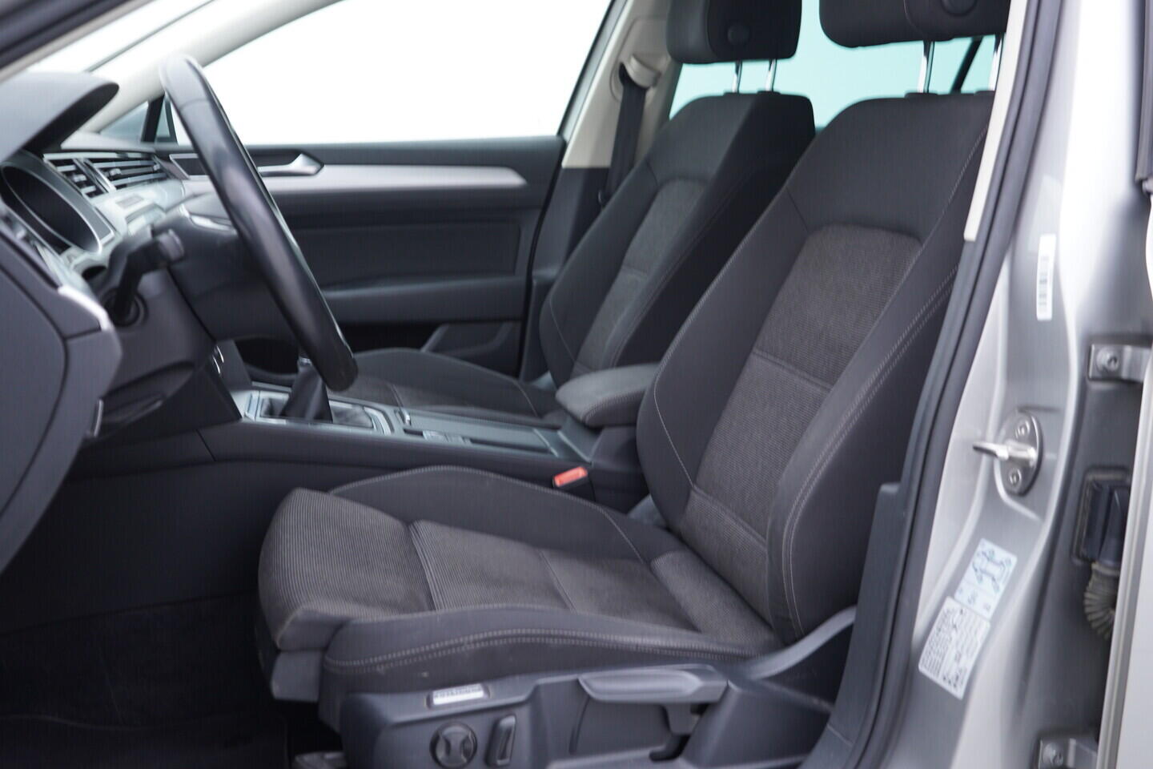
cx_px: 576
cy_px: 384
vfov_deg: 36.9
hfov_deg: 53.1
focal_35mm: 36
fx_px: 1153
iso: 200
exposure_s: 1/40
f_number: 2.8
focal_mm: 24
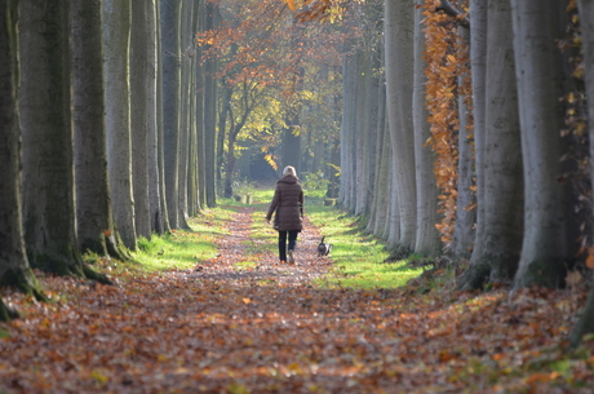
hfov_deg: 4.6
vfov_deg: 3.0
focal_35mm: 450
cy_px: 197
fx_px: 7412
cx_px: 297
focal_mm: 300
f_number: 5.6
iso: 1000
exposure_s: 1/500
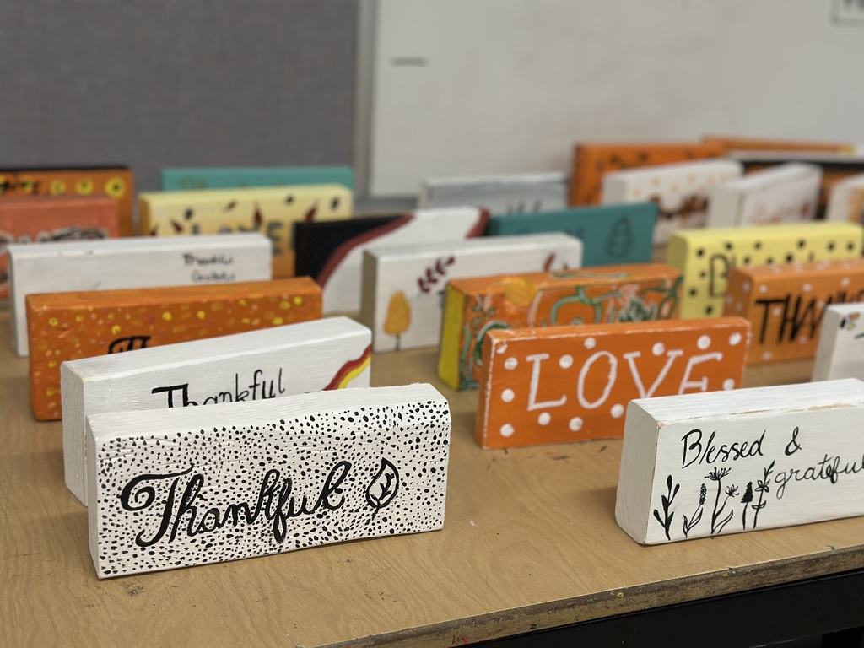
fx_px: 1198
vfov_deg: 30.3
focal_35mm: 48
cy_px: 324
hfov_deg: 39.7
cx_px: 432
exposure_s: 1/40
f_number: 1.78
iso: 250
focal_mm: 6.86
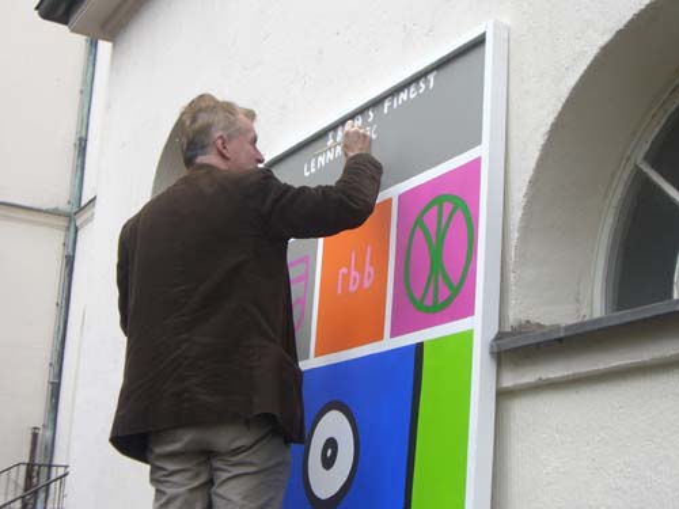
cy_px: 254
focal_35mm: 55
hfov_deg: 34.9
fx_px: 1079
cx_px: 340
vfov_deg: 26.6
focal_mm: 9
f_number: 3.3
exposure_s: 1/160
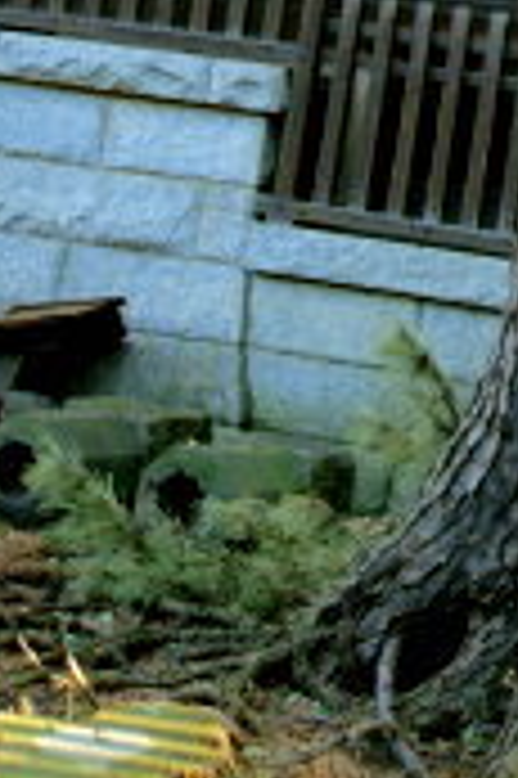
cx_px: 583
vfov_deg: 16.7
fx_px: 2573
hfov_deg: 11.3
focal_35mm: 119
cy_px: -92
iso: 200
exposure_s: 1/60
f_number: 4.5
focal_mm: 45
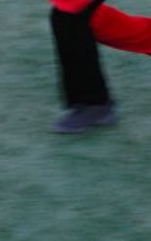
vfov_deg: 1.2
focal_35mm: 1685
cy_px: -83
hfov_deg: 0.8
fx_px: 11085
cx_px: 132
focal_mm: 300
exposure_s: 1/60
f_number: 5.6
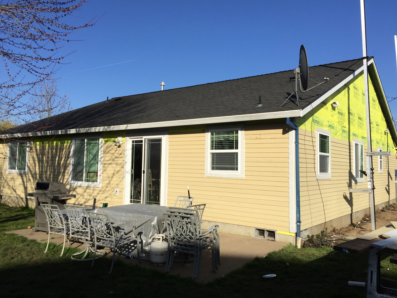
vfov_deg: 46.8
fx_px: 344
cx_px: 198
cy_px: 147
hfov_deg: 60.0
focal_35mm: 30
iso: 32
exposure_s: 1/3300
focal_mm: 4.15
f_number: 2.2
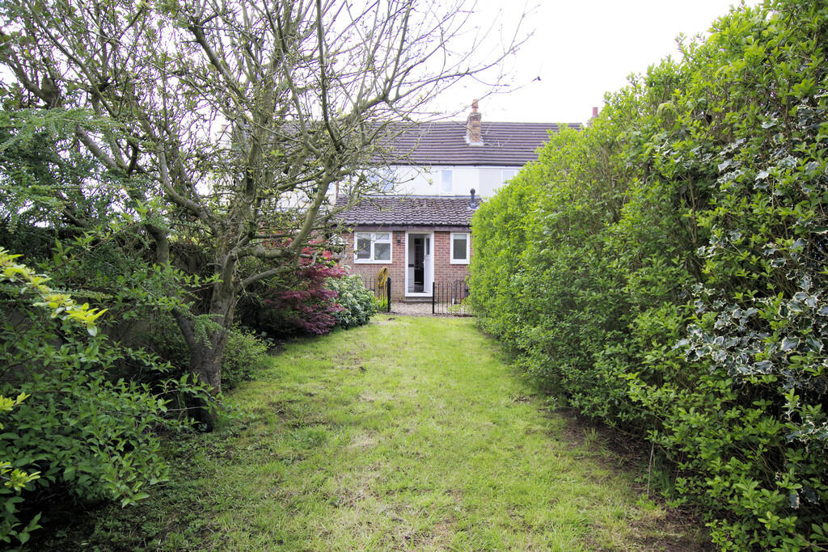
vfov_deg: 59.5
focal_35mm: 21
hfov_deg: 81.2
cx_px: 414
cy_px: 276
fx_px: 483
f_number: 5.6
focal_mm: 14
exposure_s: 1/100
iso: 200
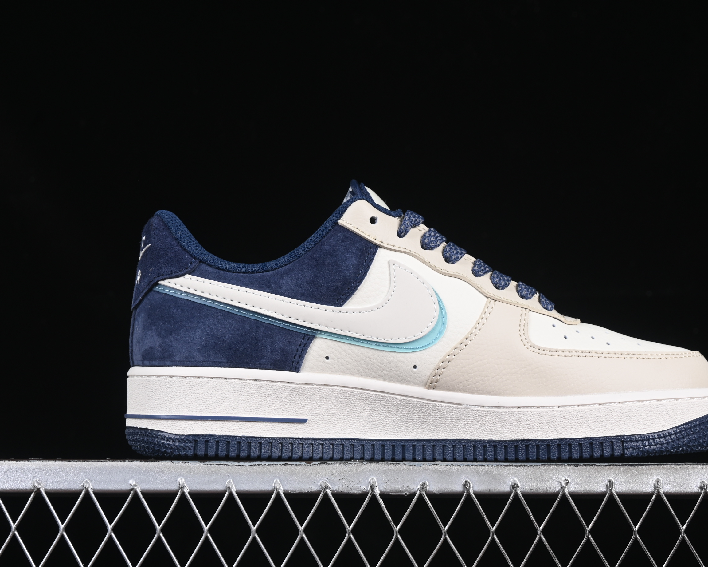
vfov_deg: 18.1
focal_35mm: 85
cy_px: 284
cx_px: 414
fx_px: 1781
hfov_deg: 22.5
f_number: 8
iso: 160
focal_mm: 50
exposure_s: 1/80
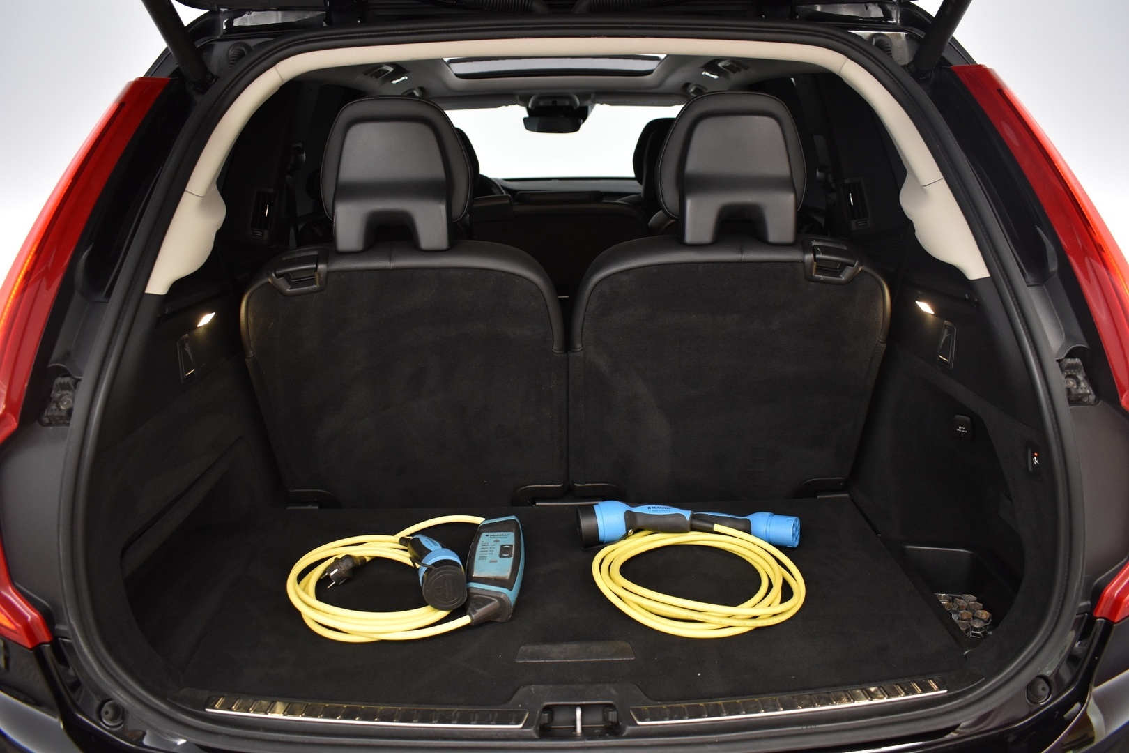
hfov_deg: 67.4
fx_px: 847
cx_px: 564
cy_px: 376
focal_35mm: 27
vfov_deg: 47.9
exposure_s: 1/30
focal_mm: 18
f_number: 3.5
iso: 1000
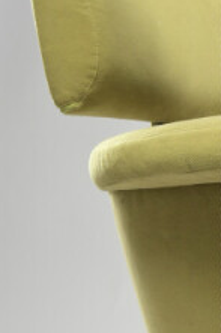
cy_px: 93
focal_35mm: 217
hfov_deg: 6.0
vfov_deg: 9.5
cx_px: 595
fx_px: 2001
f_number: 5.6
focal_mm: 40
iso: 400
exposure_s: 1/125
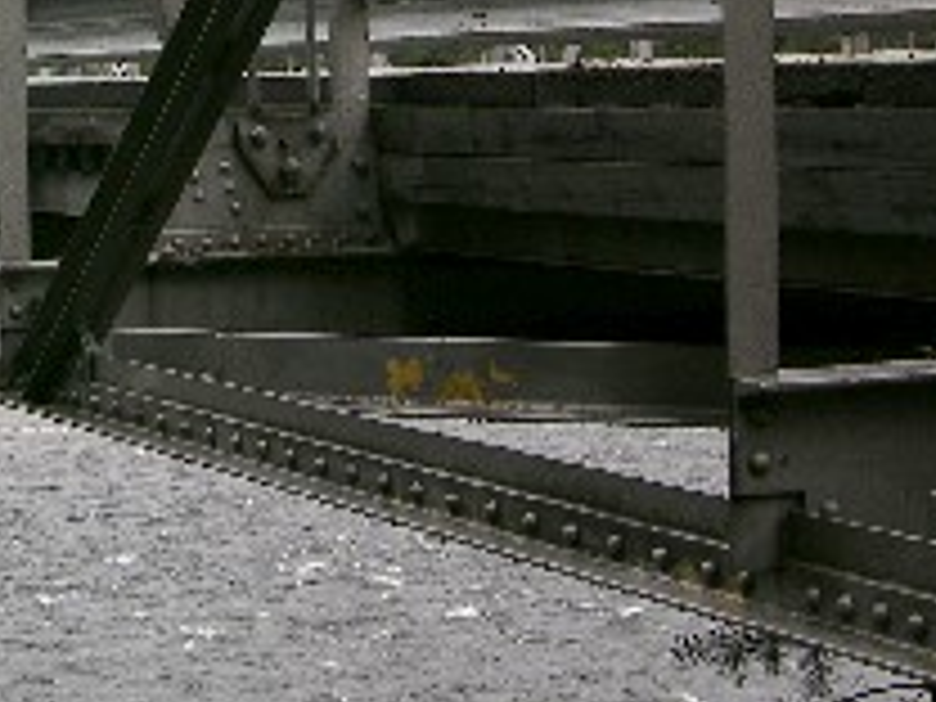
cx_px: 16
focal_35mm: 99
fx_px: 2677
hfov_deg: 19.3
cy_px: -32
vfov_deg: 14.6
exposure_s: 1/50.6
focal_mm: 8.9
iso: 50
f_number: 5
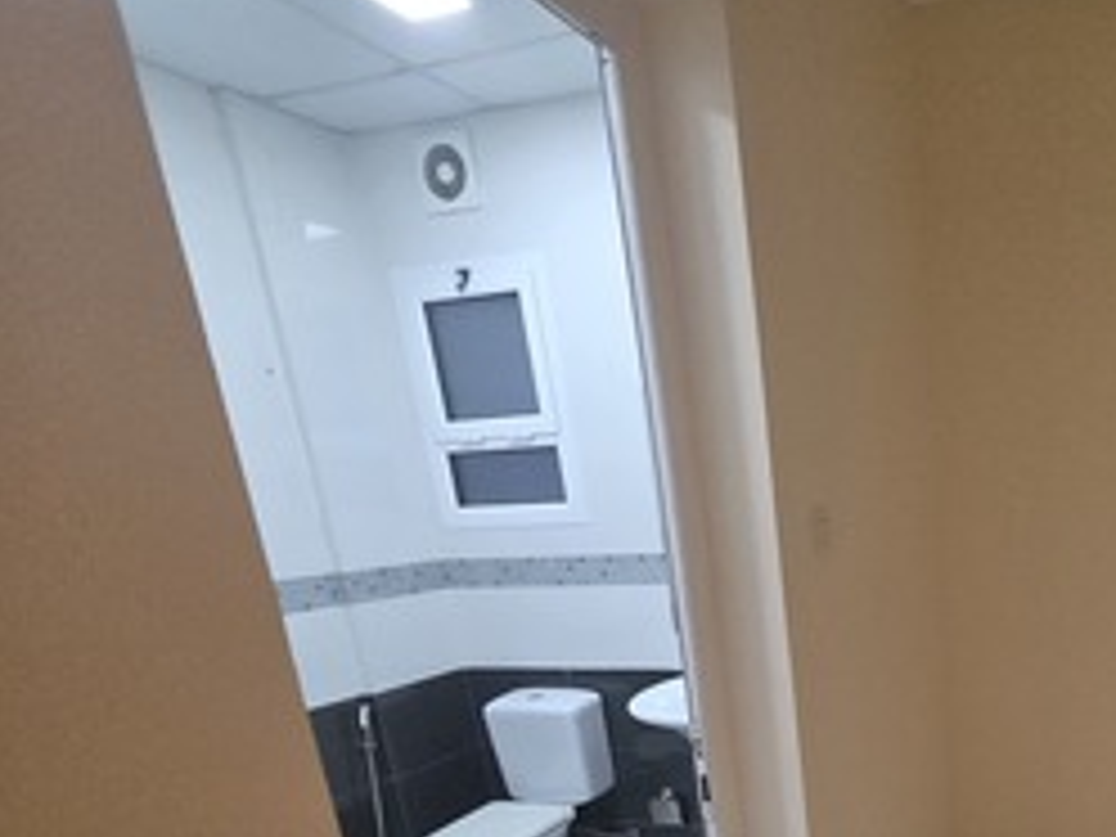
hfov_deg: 63.1
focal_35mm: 24
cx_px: 947
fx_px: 774
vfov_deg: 51.9
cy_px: 709
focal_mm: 2.2
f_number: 1.9
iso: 250
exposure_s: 1/100
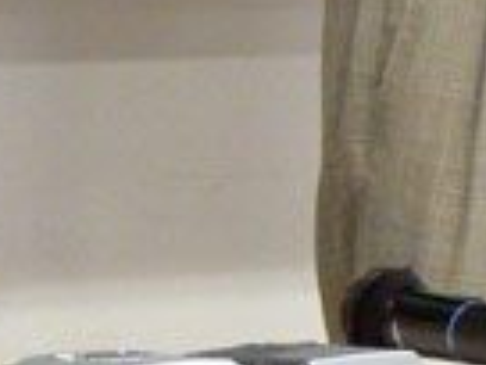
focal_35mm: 344
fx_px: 4830
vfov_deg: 4.2
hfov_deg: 5.7
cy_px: -472
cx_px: 690
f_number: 3.2
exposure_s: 1/50
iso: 400
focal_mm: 12.2
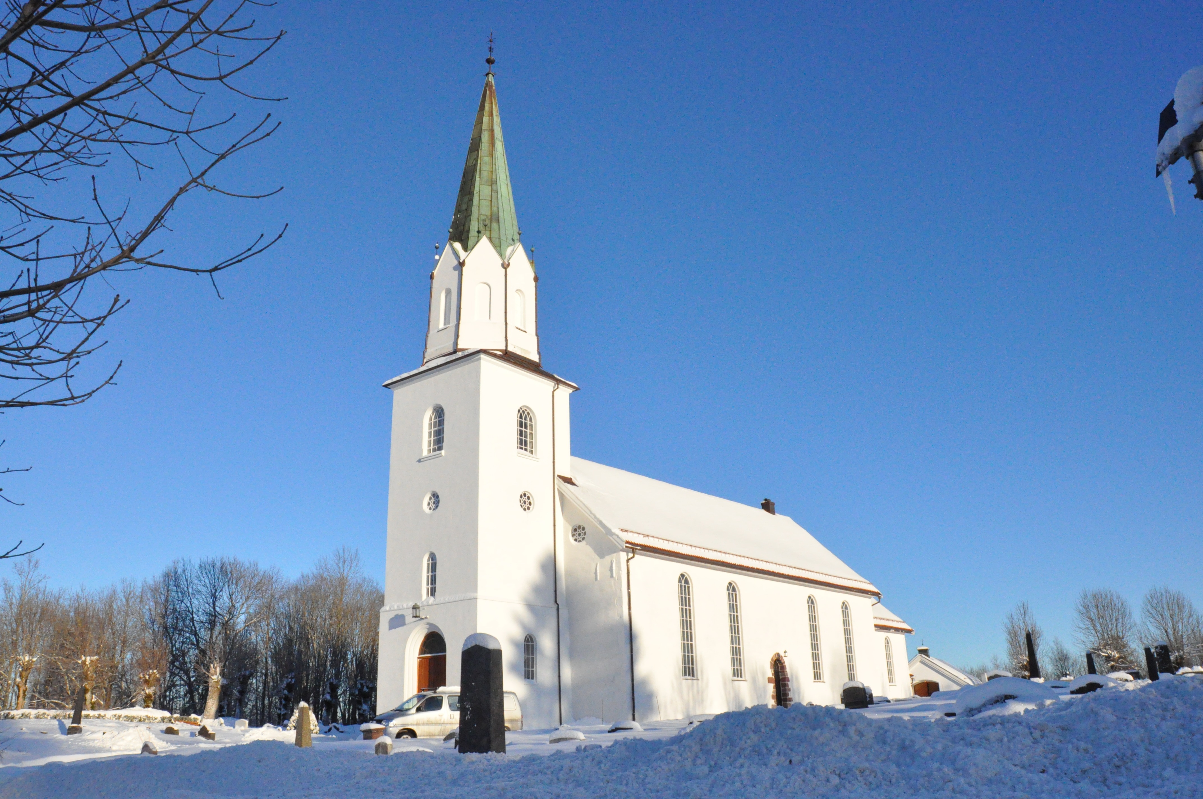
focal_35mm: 27
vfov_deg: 47.8
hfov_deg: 67.4
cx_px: 602
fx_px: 901
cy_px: 400
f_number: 20
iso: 3200
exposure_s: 1/1600
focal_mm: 18
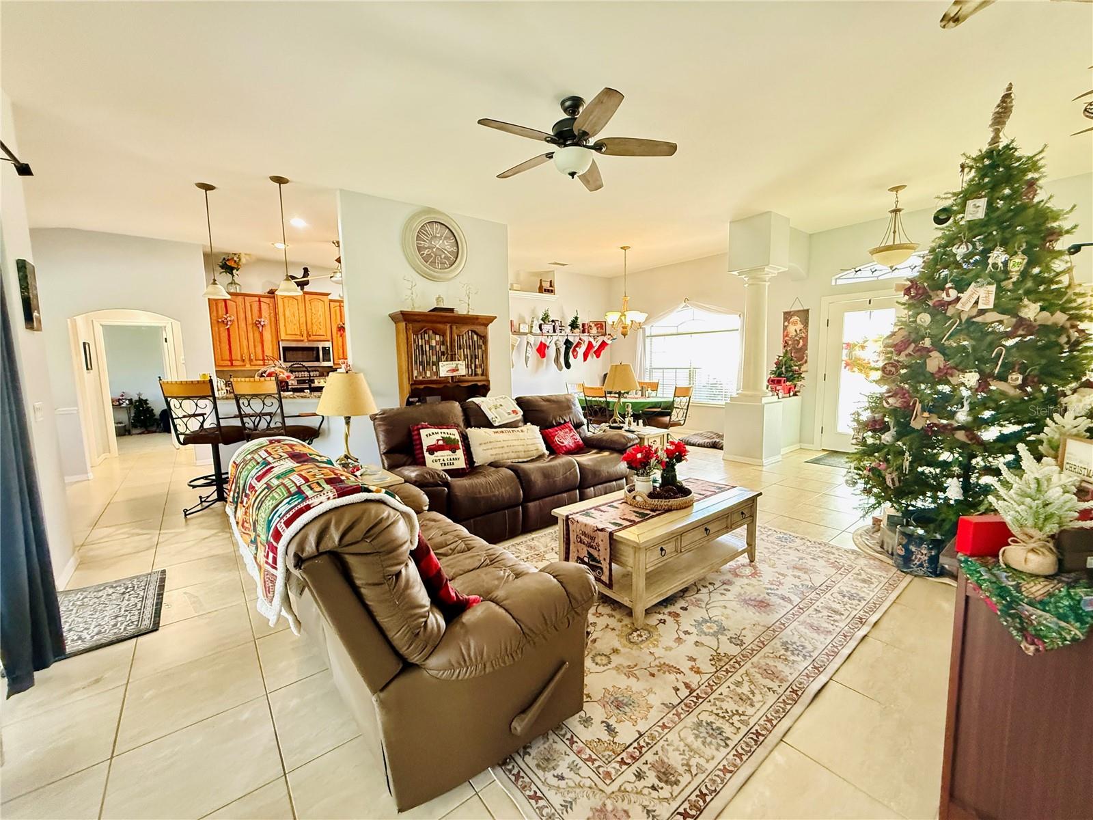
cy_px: 410
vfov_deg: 85.7
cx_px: 546
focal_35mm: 14
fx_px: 442
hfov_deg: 102.1
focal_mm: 2.22
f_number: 2.2
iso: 640
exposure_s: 1/60
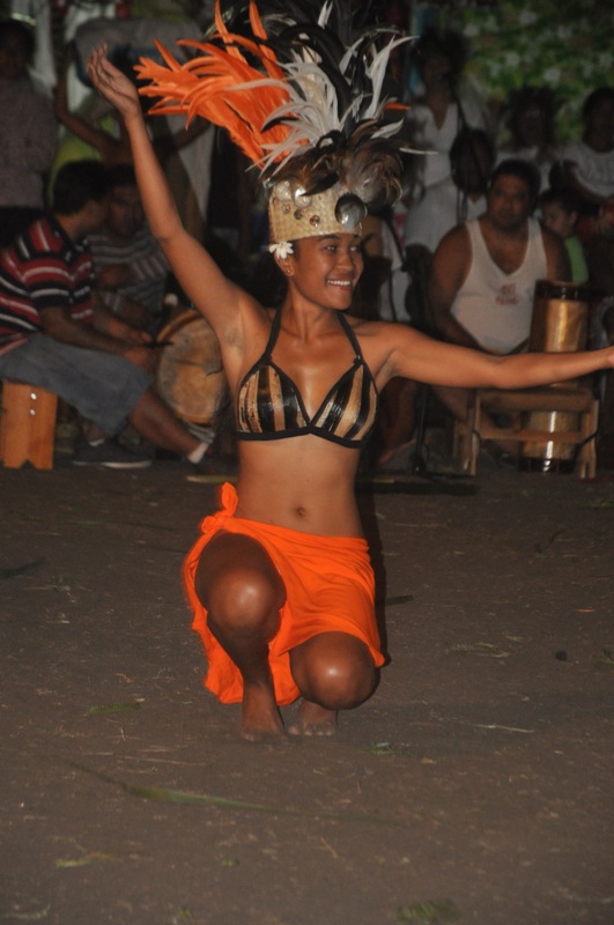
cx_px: 307
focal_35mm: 158
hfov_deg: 8.7
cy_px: 462
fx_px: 4041
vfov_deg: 13.1
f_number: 5.6
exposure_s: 1/60
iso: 1250
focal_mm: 105
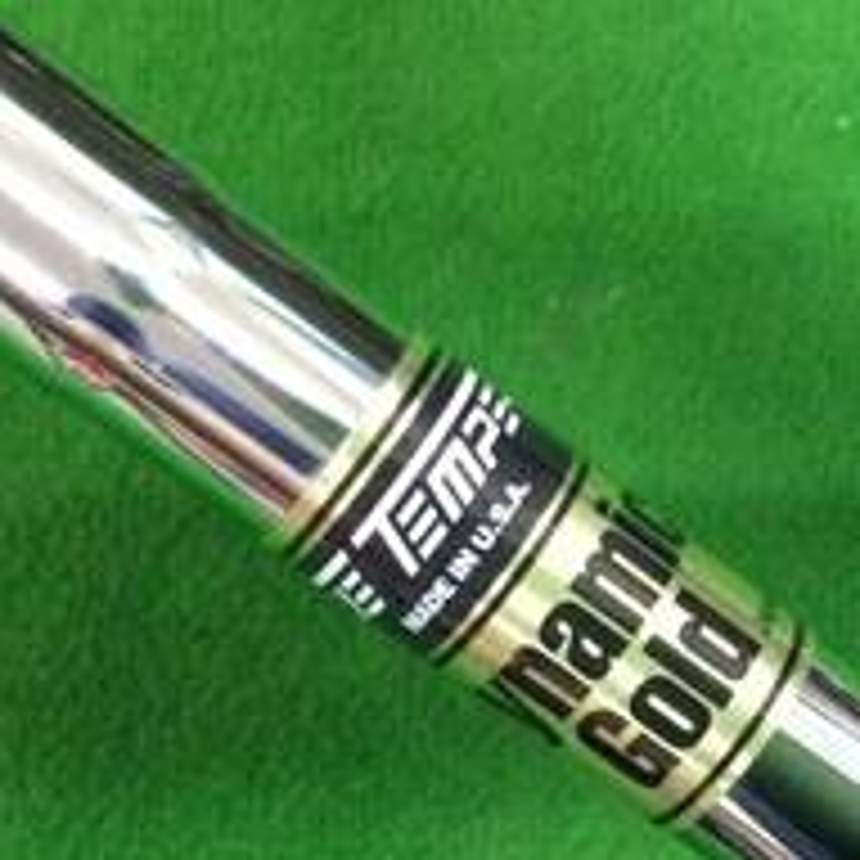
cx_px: 860
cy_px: 716
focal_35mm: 92
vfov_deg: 18.7
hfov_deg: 18.4
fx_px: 2586
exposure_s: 1/30
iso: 250
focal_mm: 3.3
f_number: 2.4
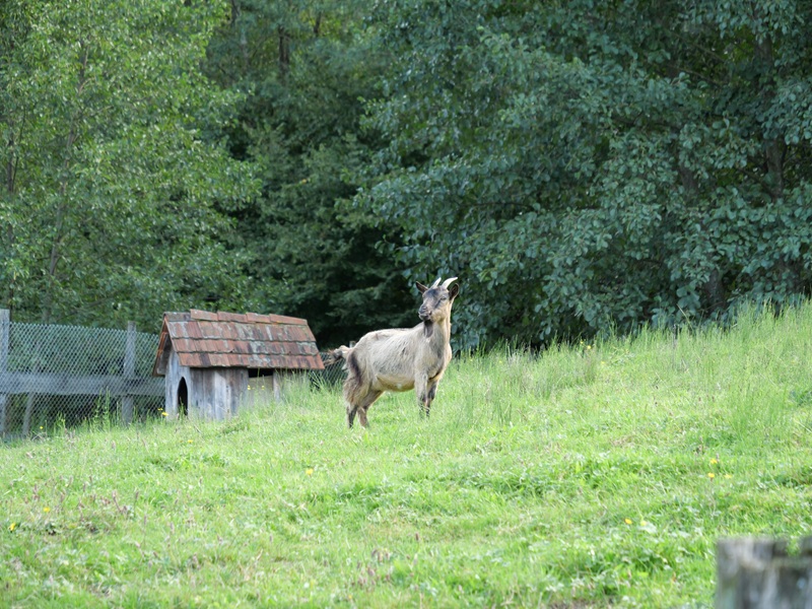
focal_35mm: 120
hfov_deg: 16.4
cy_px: 304
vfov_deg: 12.3
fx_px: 2815
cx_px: 406
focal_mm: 60
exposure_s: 1/125
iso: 250
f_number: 4
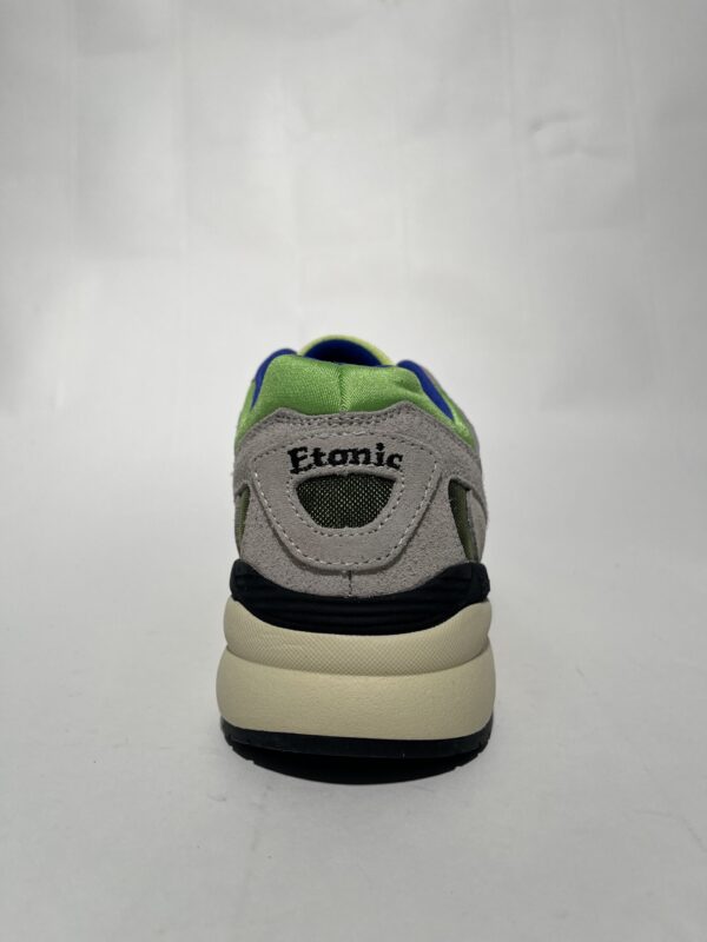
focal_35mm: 26
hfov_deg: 53.1
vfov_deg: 67.3
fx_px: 708
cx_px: 354
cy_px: 471
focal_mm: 5.1
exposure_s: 1/550
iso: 50
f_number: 1.6
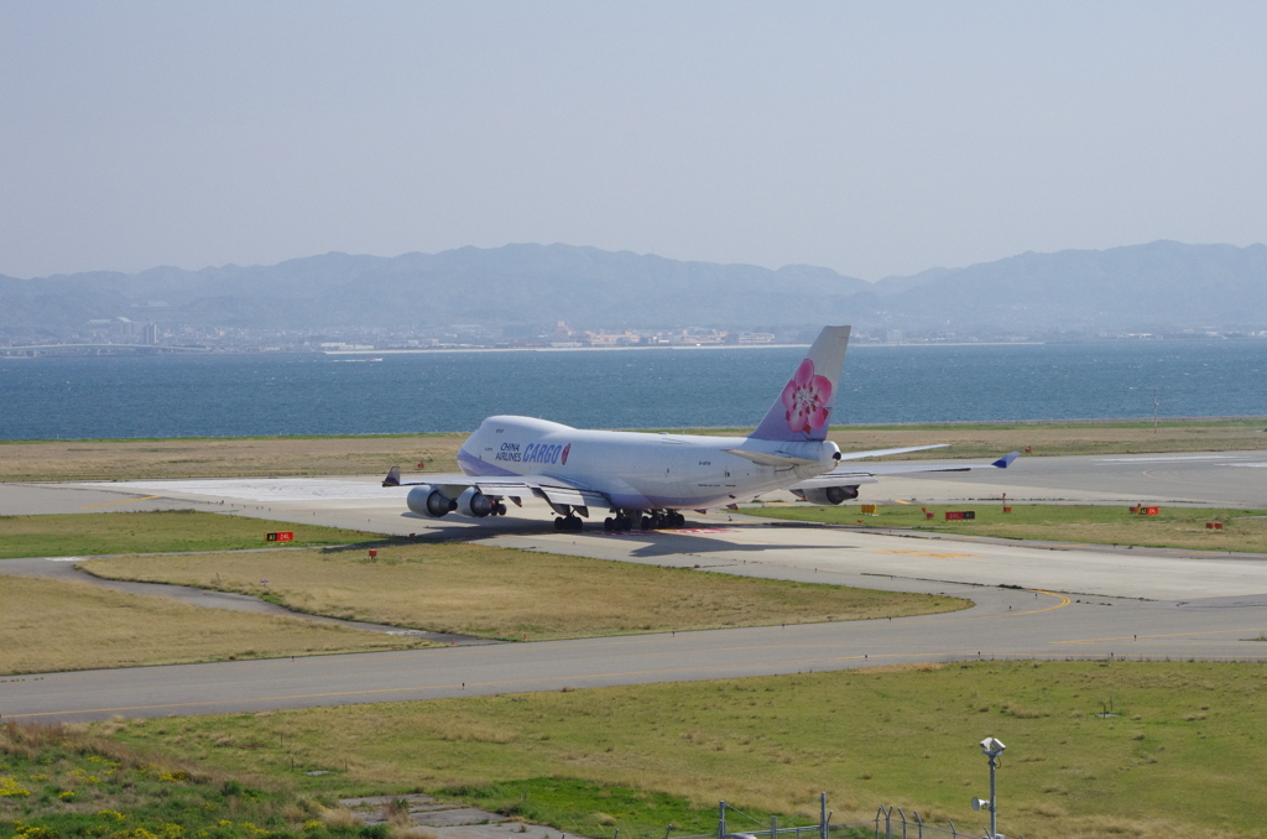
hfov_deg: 19.5
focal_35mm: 105
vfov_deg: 13.0
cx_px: 634
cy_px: 420
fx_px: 3687
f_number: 10
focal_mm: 70
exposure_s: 1/3200
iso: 1600
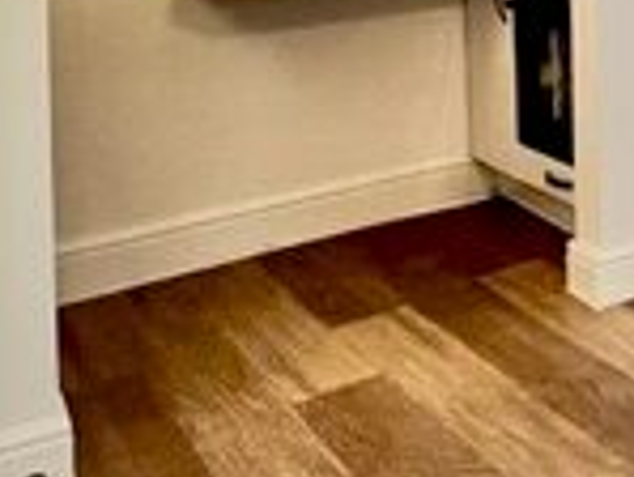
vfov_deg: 21.4
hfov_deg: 21.1
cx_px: 1145
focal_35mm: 61
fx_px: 1118
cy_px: -172
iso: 160
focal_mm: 1.57
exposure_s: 1/100
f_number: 1.8
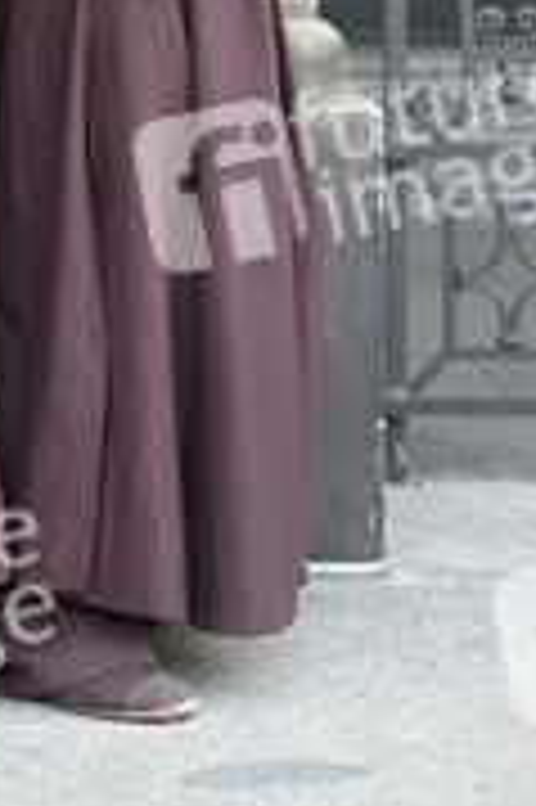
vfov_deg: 15.0
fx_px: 2998
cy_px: -59
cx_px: -45
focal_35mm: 134
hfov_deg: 10.1
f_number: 5.6
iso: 250
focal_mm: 60
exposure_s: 1/125
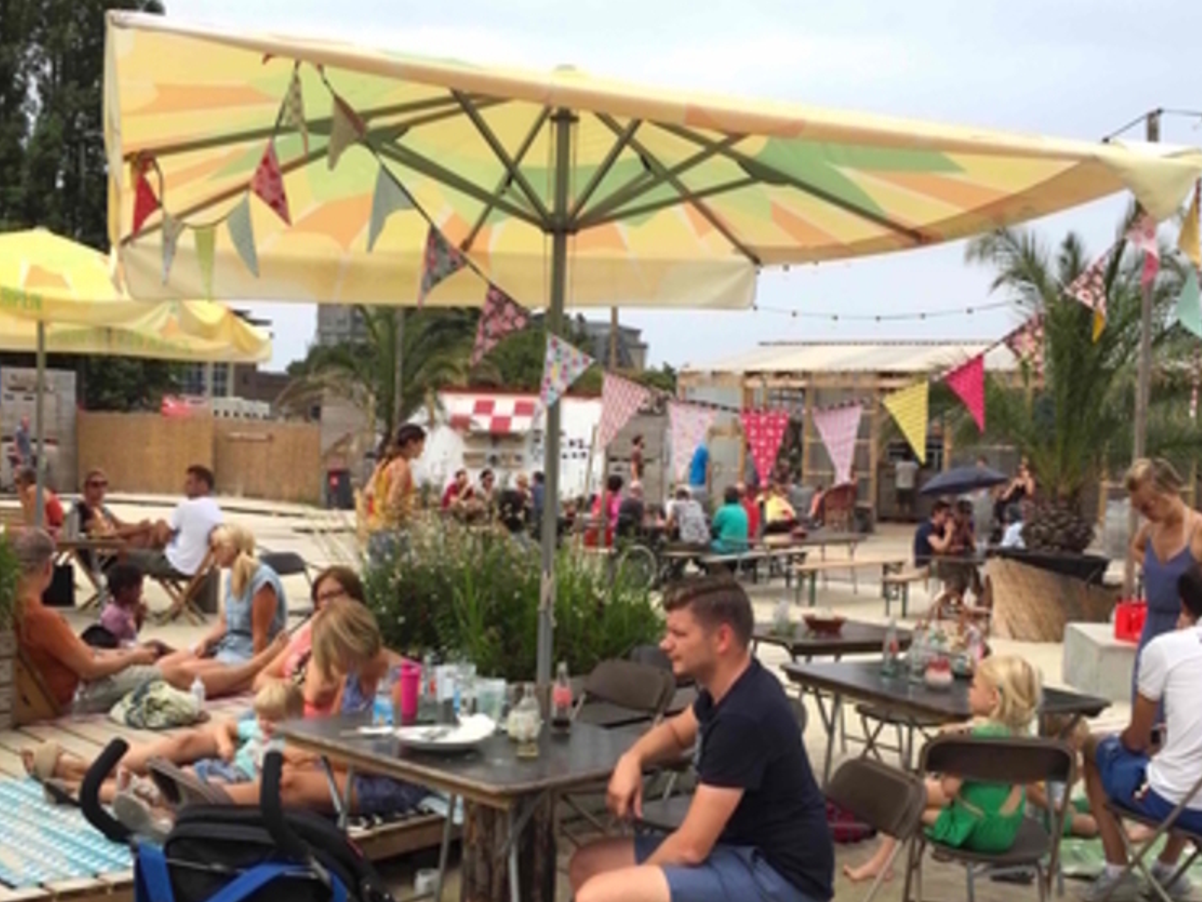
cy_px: 557
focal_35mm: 40
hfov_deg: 46.8
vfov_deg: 35.8
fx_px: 1389
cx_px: 623
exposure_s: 1/1236
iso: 32
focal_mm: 4.15
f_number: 2.2
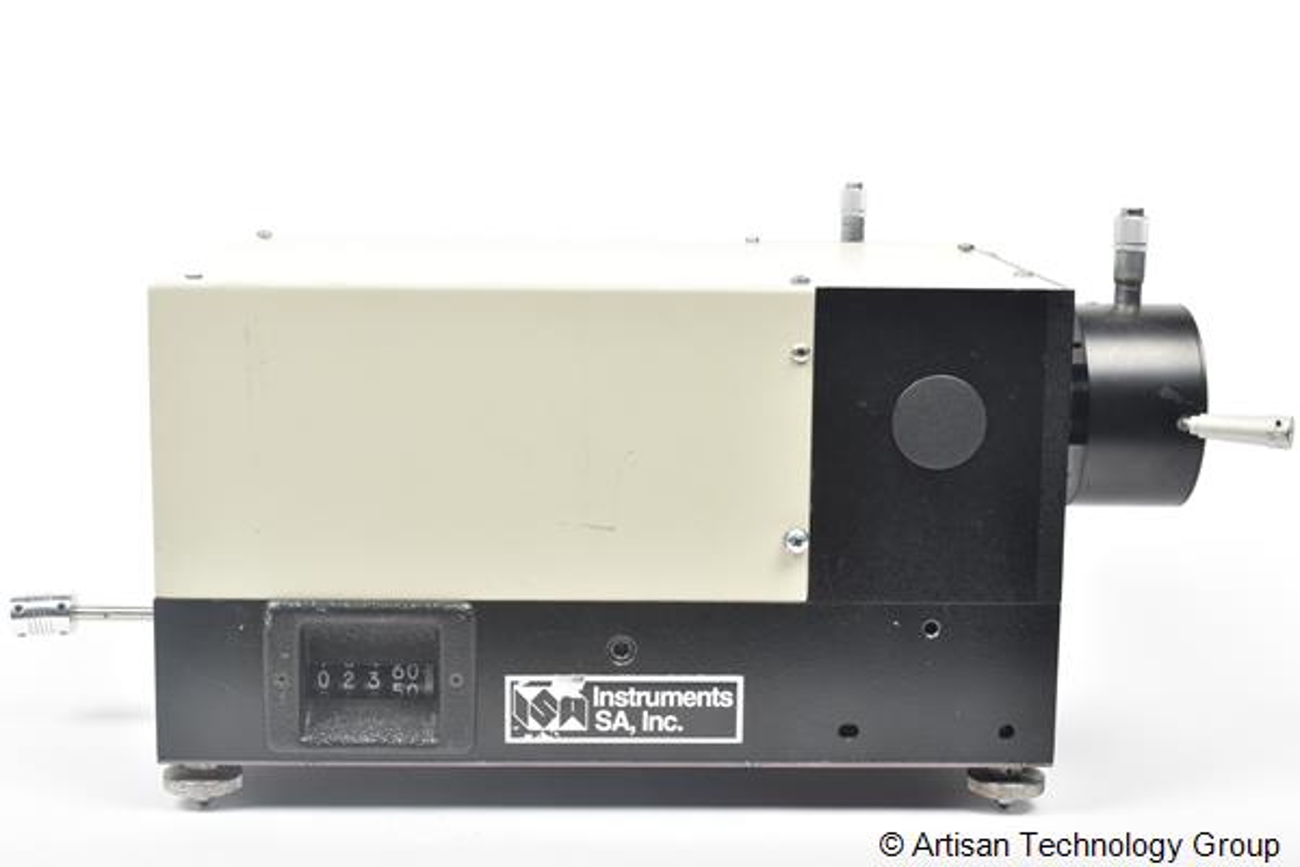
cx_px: 650
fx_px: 1950
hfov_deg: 36.9
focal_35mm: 54
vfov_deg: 25.1
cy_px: 434
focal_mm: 36
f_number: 13
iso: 200
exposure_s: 1/200
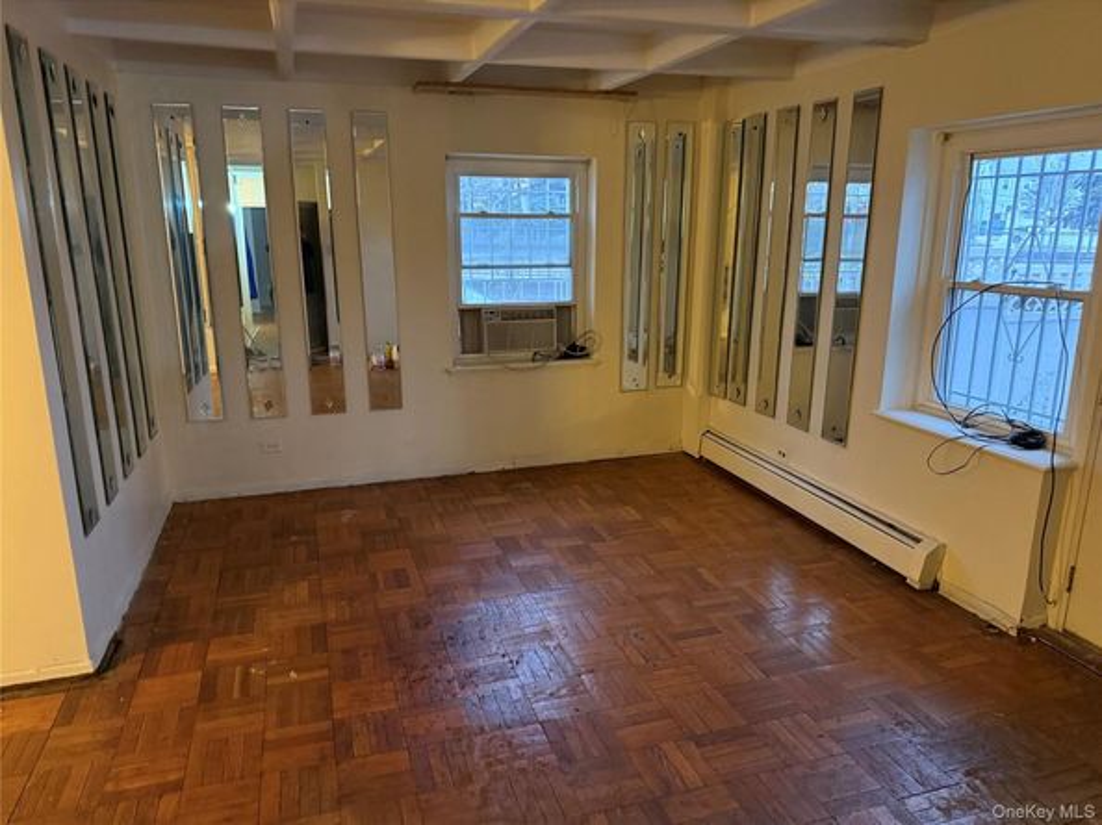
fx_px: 764
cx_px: 551
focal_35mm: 24
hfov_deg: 71.6
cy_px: 412
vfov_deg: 56.8
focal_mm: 6.76
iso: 800
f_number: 1.78
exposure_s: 1/30
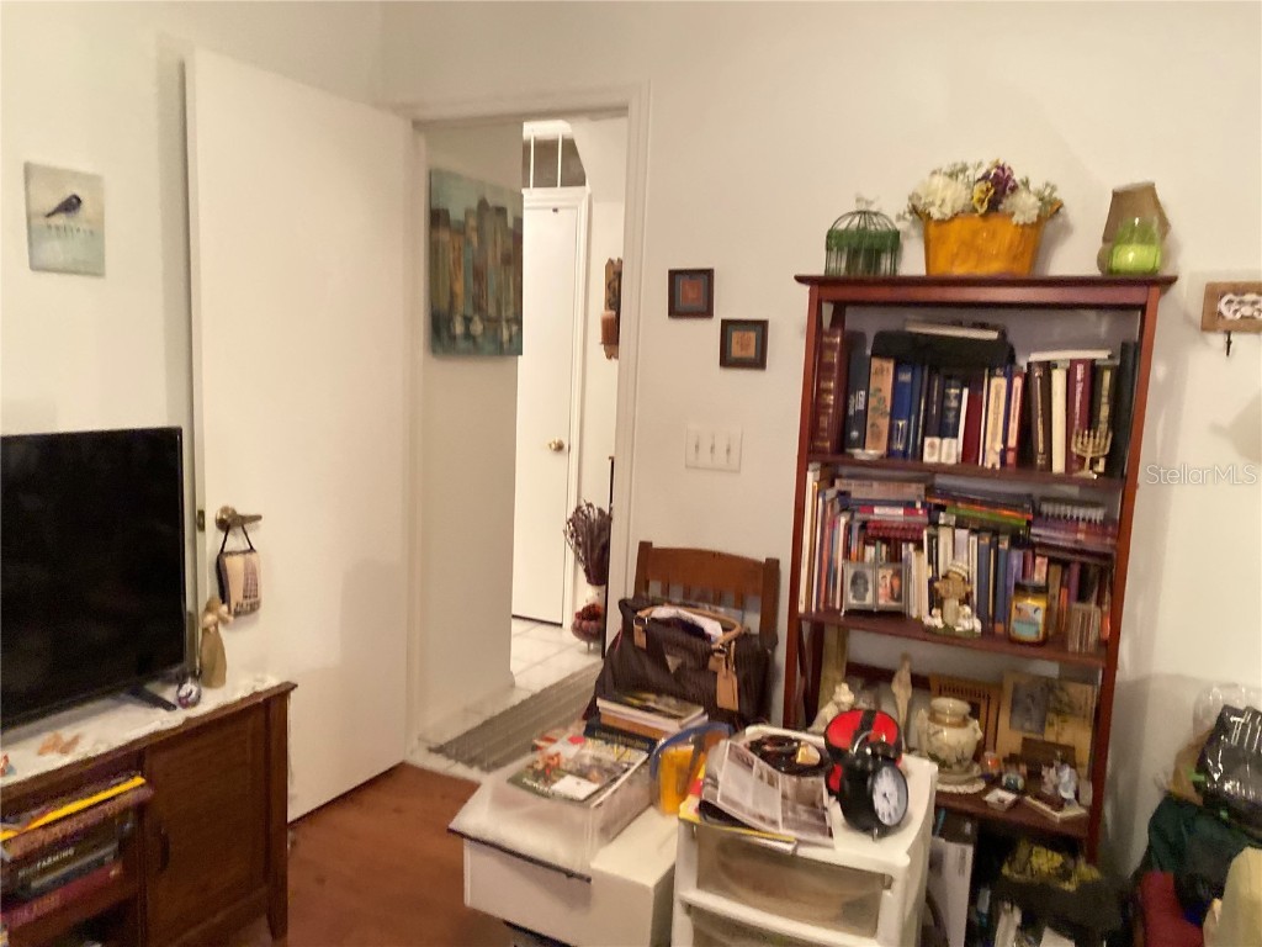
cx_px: 631
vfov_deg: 53.1
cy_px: 474
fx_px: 948
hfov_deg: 67.3
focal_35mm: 26
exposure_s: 1/40
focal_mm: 4.25
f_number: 1.8
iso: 320
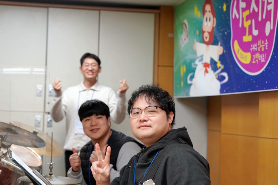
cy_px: 99
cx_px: 131
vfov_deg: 16.1
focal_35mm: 85
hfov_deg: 23.9
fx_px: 656
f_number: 4
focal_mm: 70
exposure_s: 1/160
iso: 1600
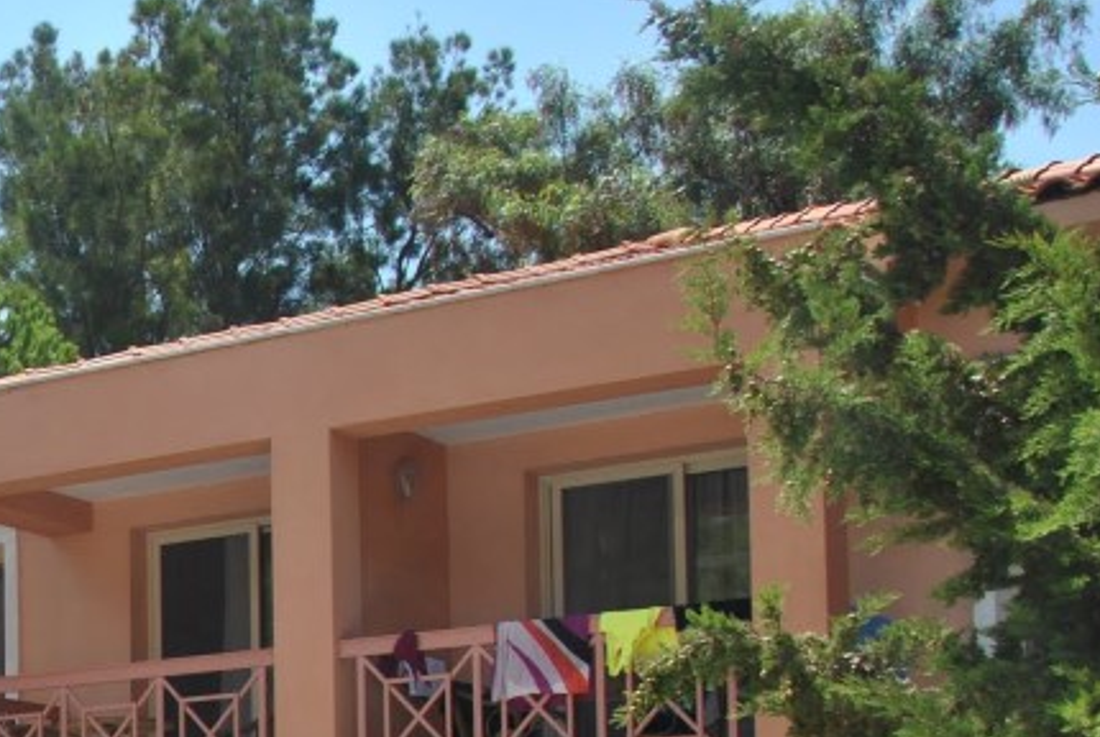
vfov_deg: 16.4
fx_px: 2448
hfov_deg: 22.6
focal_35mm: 80
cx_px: -329
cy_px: 885
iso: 100
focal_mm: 20
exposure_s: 1/200
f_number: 8
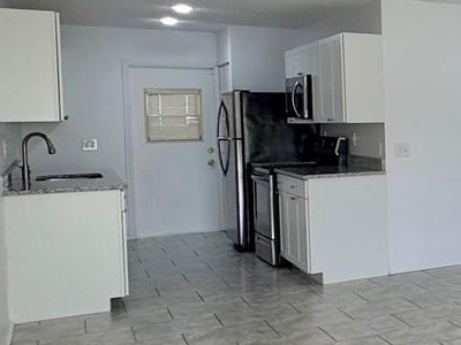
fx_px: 746
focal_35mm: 56
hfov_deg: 24.2
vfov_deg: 26.1
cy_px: 146
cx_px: 741
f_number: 2.2
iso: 40
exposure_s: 1/125
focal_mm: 2.22
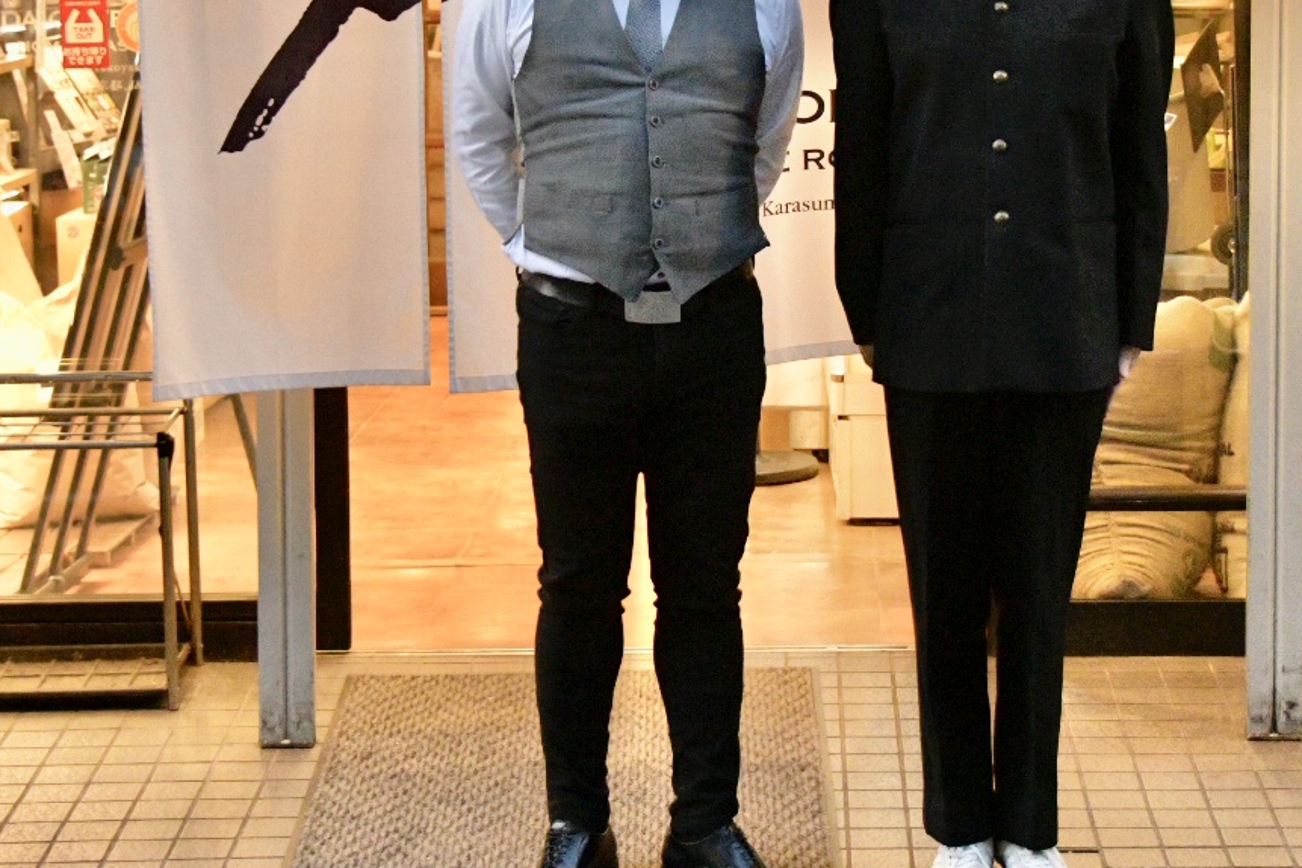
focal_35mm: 96
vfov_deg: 14.2
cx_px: 749
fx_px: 3472
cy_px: 224
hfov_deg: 21.2
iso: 8000
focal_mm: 34
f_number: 4.2
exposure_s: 1/200
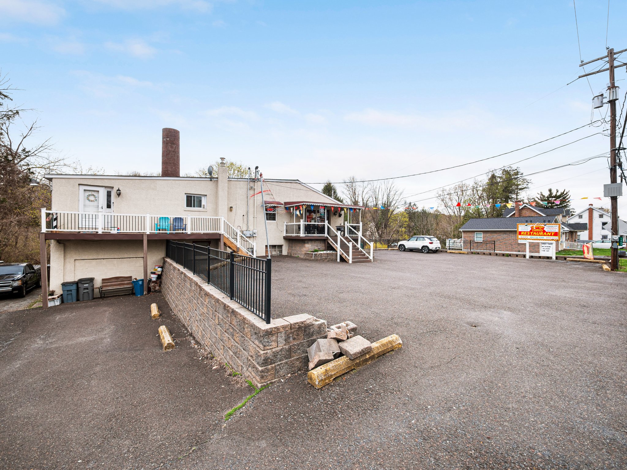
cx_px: 314
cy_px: 235
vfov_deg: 85.7
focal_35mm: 14
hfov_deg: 102.1
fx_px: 254
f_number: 5.6
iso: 200
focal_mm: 7
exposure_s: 1/200
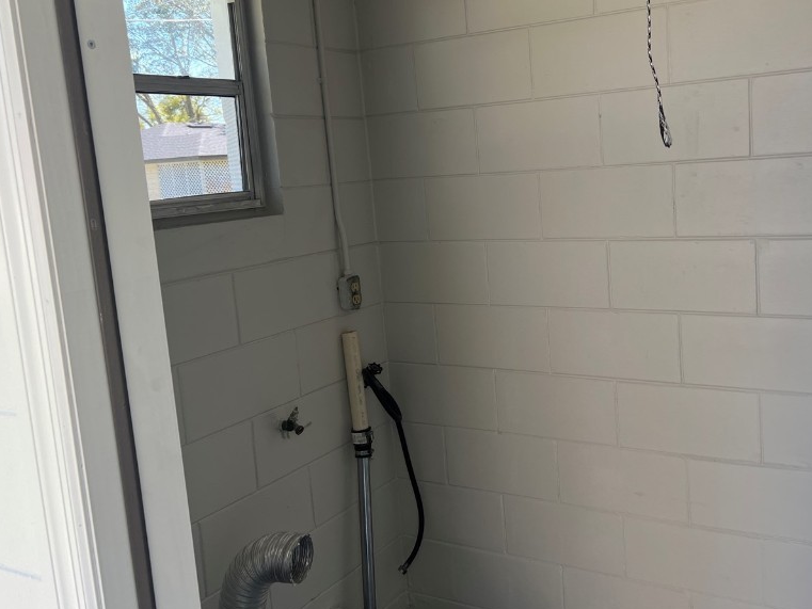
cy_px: 256
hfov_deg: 52.2
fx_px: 821
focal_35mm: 35
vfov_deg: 40.6
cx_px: 492
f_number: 1.5
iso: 50
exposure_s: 1/308
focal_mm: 5.7
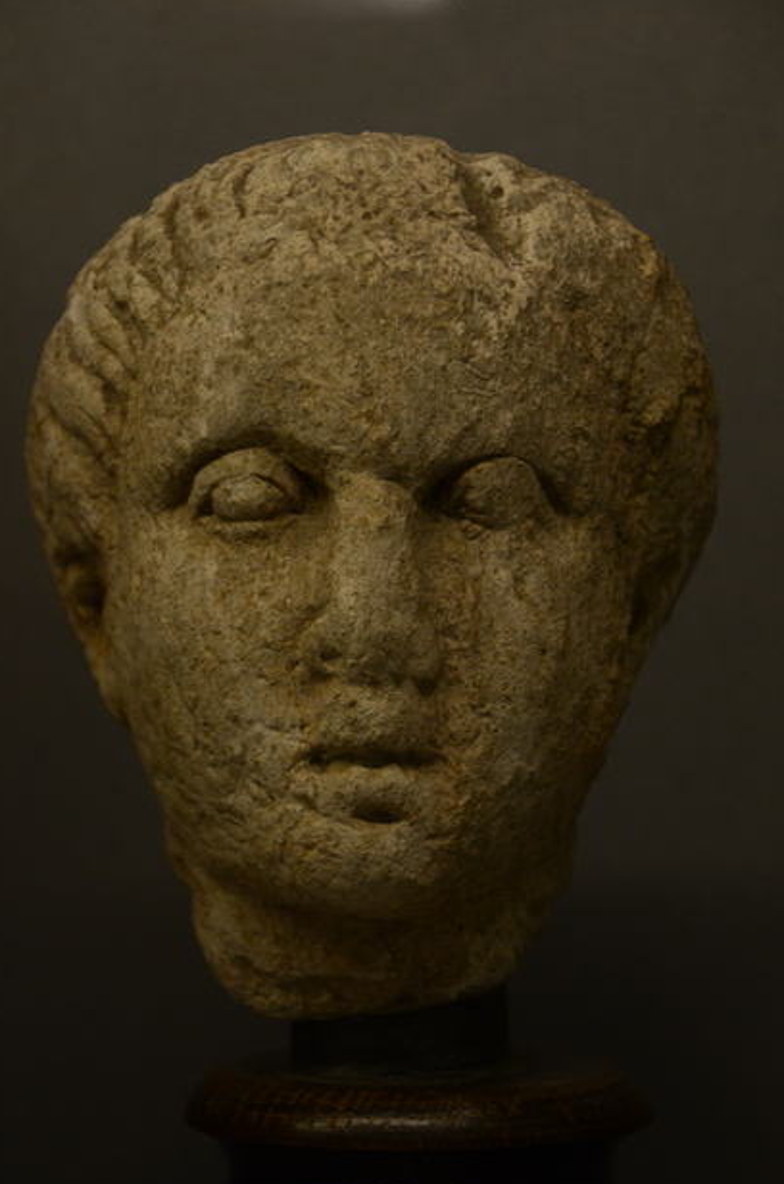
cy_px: 586
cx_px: 380
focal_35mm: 139
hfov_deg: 9.8
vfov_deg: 14.8
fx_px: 4561
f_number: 5.6
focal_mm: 86
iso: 1000
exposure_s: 1/30
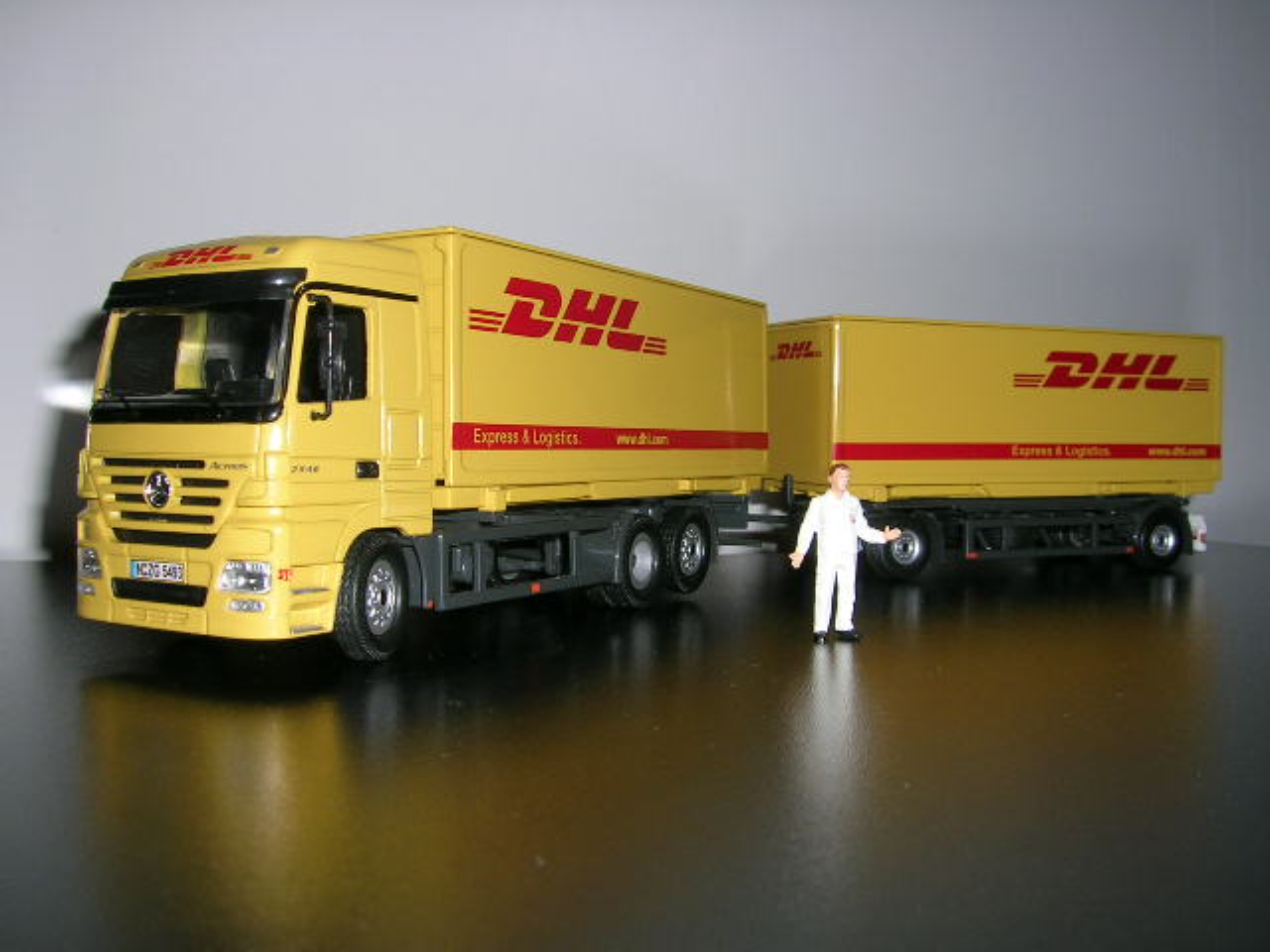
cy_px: 476
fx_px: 1284
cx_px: 635
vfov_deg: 40.7
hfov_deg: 52.6
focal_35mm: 35
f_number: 4.8
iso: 50
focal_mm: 5.4
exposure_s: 1/60.1
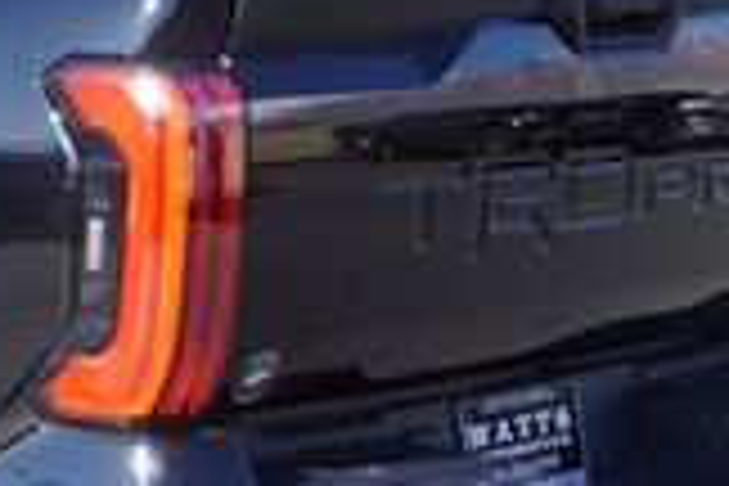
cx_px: -423
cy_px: 333
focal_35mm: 148
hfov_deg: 13.0
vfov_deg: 9.3
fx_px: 2996
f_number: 6.3
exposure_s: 1/160
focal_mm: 25
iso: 100
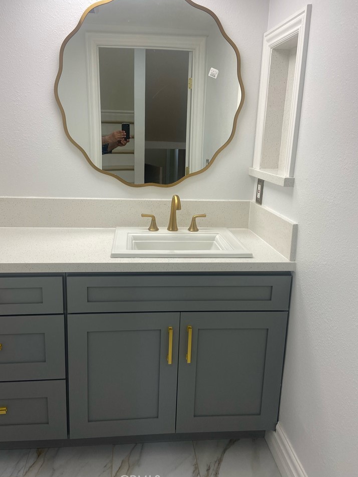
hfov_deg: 49.7
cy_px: 230
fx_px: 386
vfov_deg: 63.4
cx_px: 168
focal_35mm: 28
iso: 40
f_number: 1.8
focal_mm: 4.25
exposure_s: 1/120
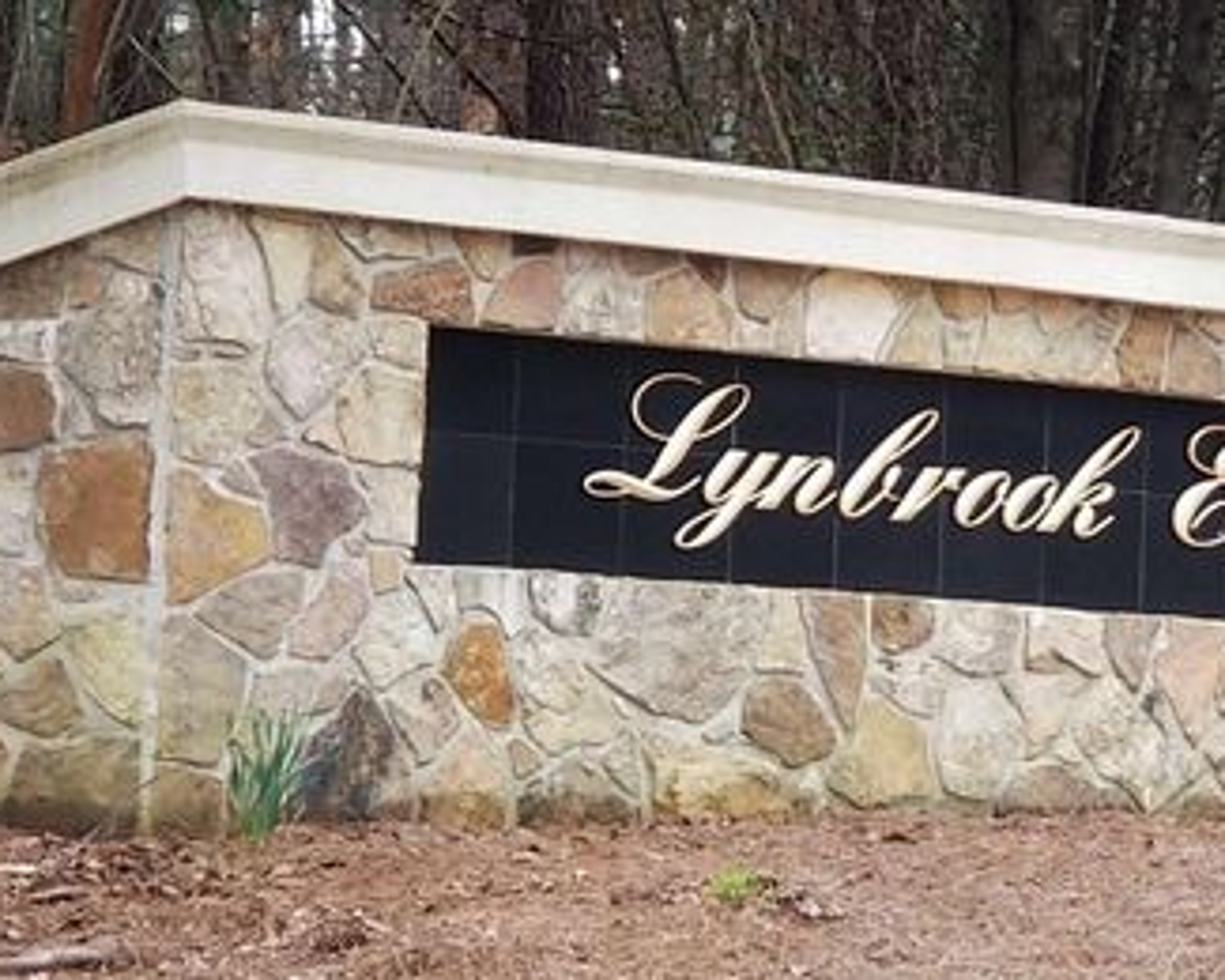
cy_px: 586
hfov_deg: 24.2
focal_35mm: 78
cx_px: 920
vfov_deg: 19.6
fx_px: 2828
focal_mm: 6
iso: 25
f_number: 2.4
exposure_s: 1/58
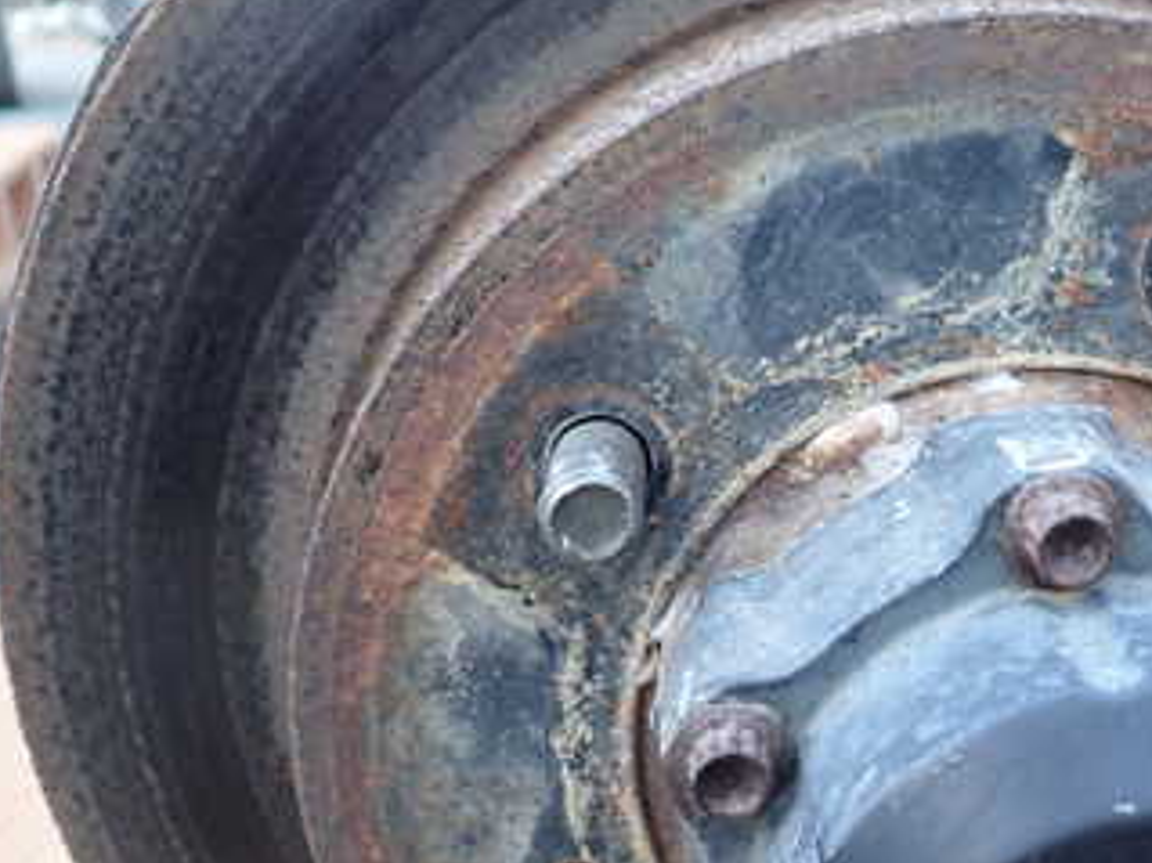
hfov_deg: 38.3
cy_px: 589
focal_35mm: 47
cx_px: 982
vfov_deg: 30.6
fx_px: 1564
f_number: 2
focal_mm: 4.5
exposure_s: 1/60
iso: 200
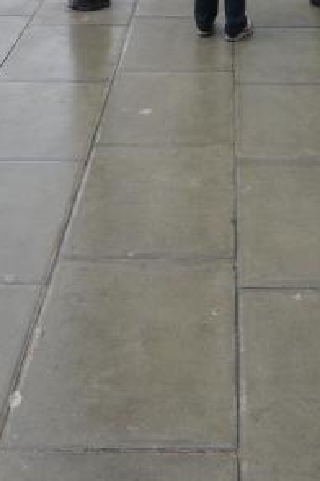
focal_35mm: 61
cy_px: -262
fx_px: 813
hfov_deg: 22.2
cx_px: 205
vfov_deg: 24.6
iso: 125
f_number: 5.6
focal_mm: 11
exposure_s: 1/125
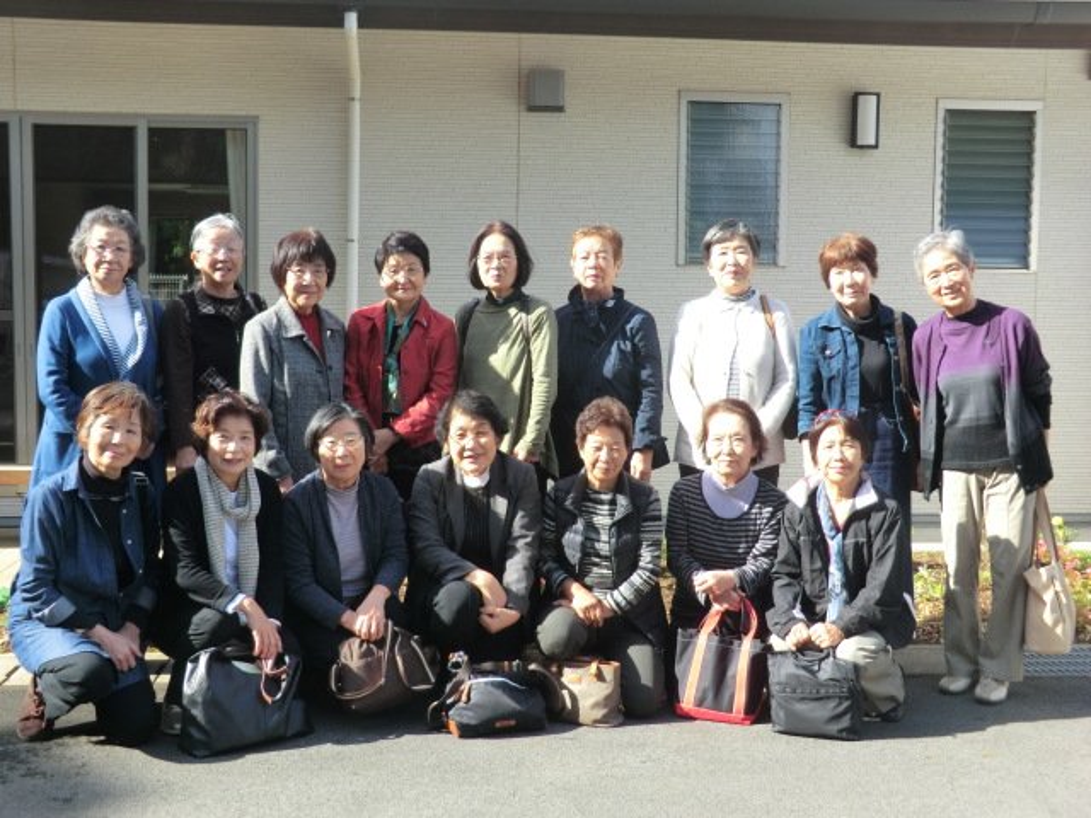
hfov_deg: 46.8
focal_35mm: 40
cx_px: 546
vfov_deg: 36.0
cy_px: 409
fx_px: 1261
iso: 80
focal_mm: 7.1
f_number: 3.8
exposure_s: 1/160
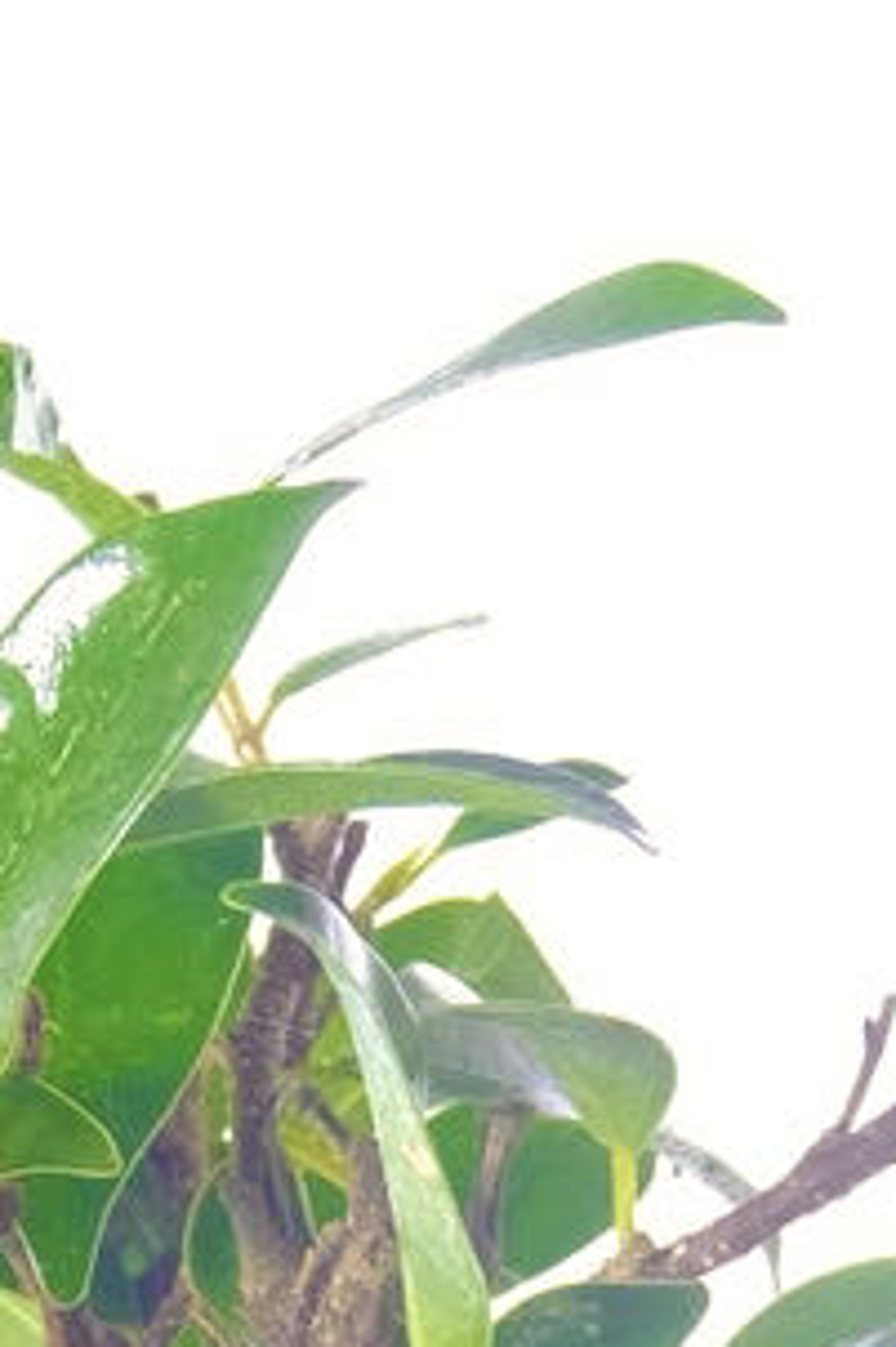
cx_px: -236
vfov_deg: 3.5
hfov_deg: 2.4
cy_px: 2788
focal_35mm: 577
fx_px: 21564
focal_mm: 90.4
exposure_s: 1/13
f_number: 11
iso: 1600
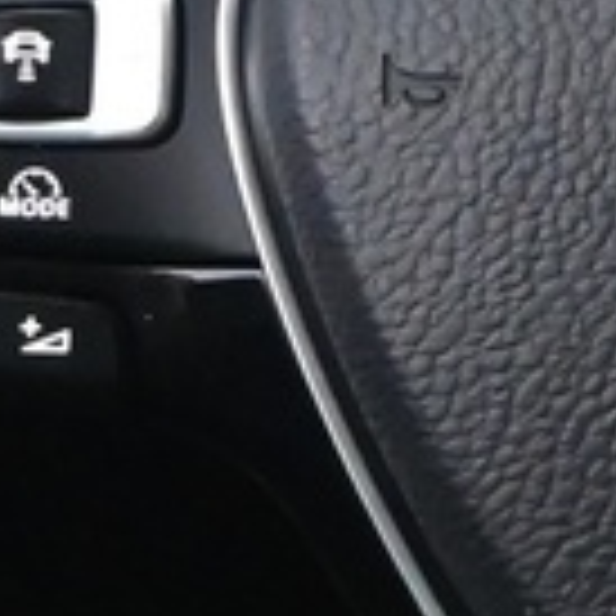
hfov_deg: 4.2
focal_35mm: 415
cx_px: 1223
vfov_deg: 4.2
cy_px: 121
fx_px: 8345
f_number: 4.5
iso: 4000
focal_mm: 27.5
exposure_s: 1/25
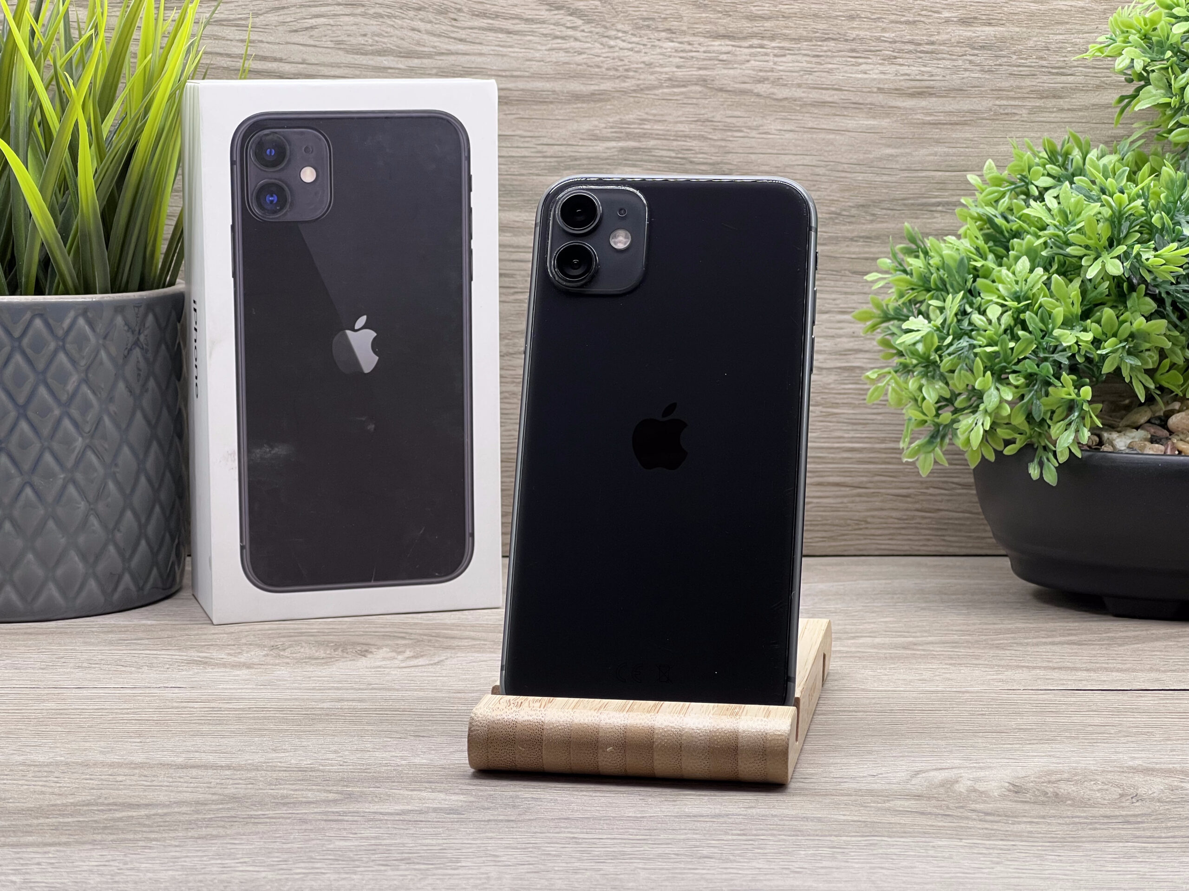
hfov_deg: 25.3
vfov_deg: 19.1
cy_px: 446
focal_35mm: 77
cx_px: 594
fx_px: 2645
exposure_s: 1/100
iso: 100
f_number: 2.8
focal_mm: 9
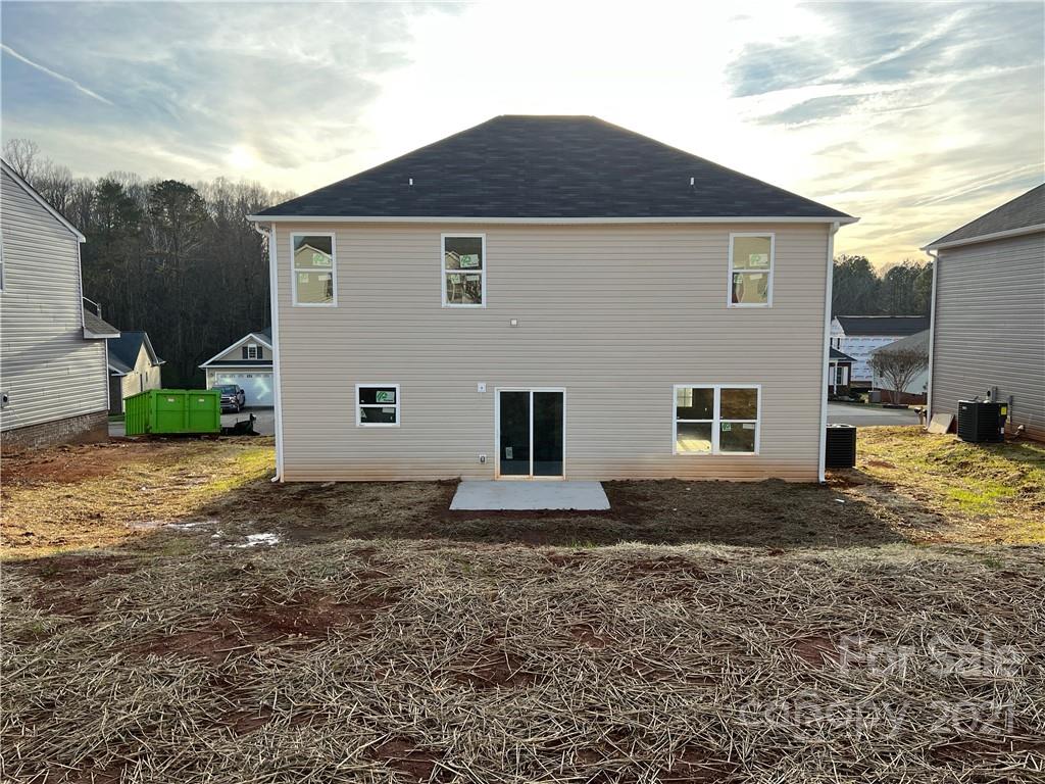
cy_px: 392
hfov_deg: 67.3
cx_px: 522
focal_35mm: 26
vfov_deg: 53.1
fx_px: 785
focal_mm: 5.7
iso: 50
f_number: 1.5
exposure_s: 1/1068
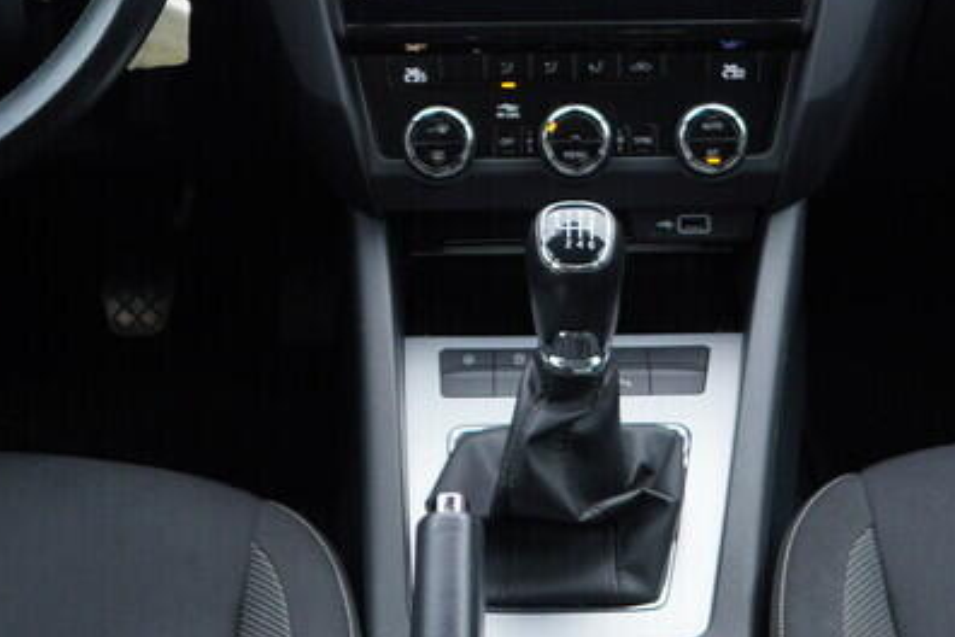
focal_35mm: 93
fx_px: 2467
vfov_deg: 14.3
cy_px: -117
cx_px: 540
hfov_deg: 21.9
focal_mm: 24
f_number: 2.8
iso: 125
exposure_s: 1/40
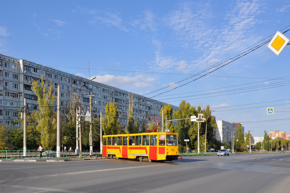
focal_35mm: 38
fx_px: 302
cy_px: 96
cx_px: 145
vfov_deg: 35.4
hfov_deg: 51.3
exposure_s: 1/500
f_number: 8
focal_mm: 25
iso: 200
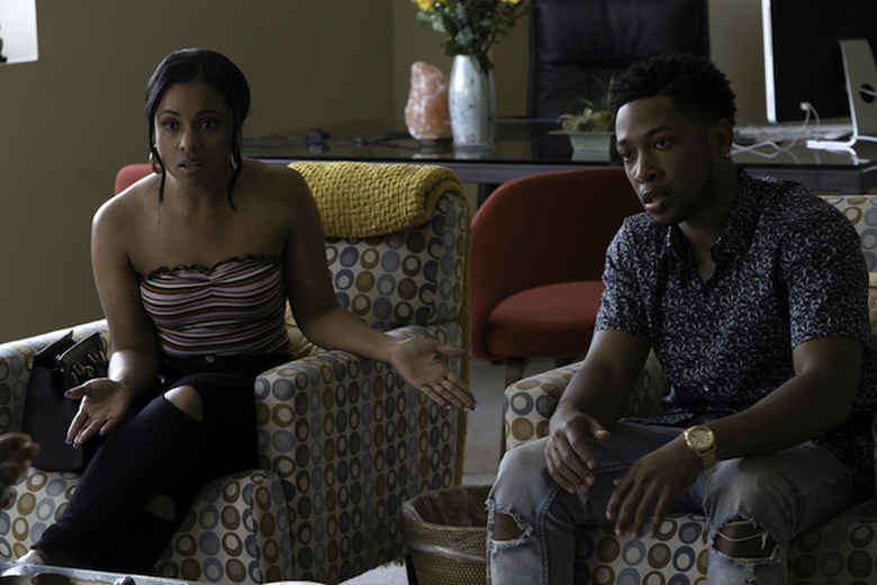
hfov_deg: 20.8
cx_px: 438
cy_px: 292
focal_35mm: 98
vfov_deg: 14.0
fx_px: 2387
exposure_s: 1/125
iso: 1000
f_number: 6.3
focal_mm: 98
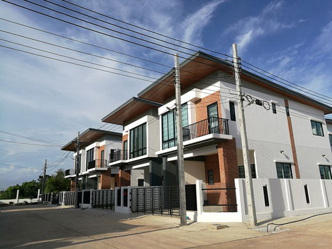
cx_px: 166
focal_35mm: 27
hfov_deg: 65.3
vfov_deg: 51.4
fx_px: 259
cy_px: 124
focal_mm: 4.5
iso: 50
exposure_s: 1/1178
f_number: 2.2
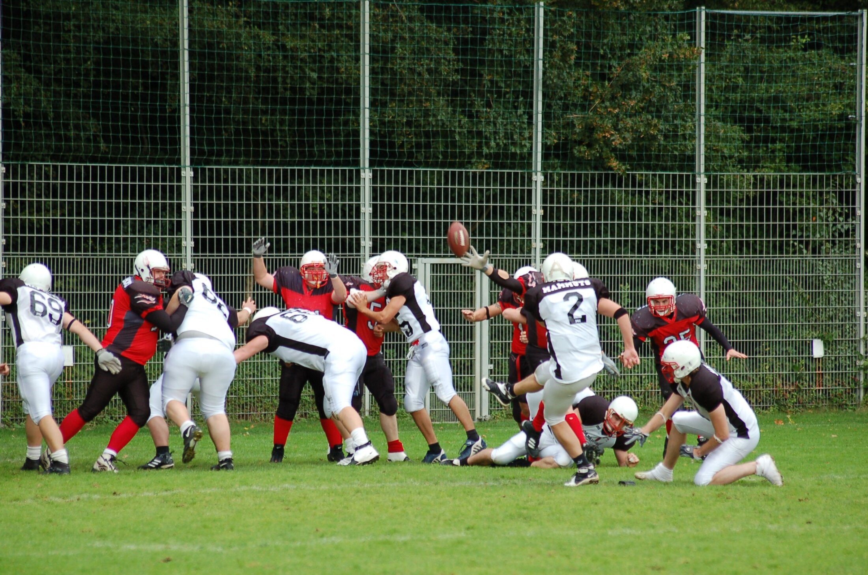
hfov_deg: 9.2
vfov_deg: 6.1
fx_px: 5415
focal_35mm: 225
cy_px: 288
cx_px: 434
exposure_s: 1/500
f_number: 4.5
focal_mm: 150
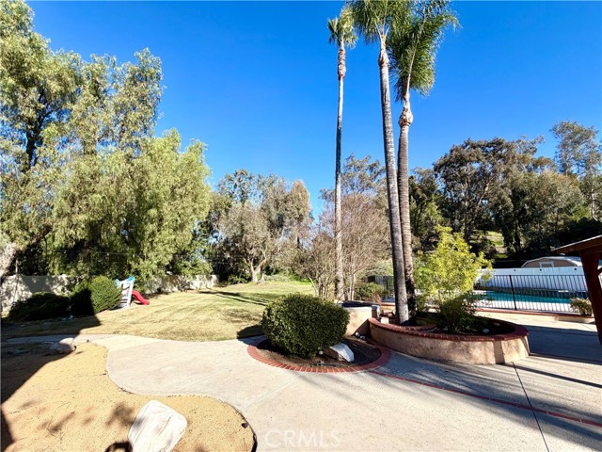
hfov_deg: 102.1
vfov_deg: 85.7
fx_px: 243
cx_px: 301
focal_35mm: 14
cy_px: 226
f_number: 2.2
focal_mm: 2.22
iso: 32
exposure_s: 1/770
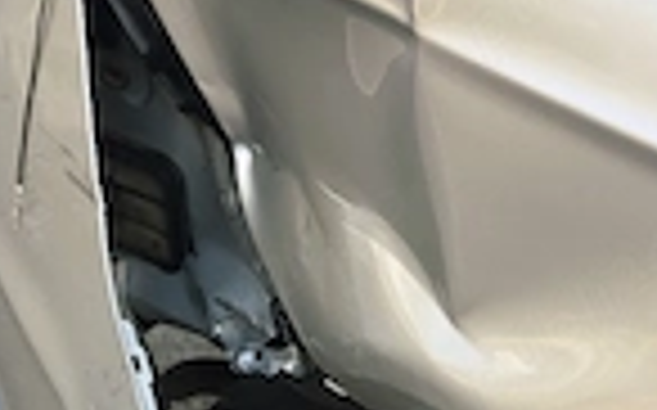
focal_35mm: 67
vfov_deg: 19.1
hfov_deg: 30.6
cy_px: 347
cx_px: 351
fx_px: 1199
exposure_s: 1/370
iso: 50
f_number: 1.7
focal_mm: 6.3
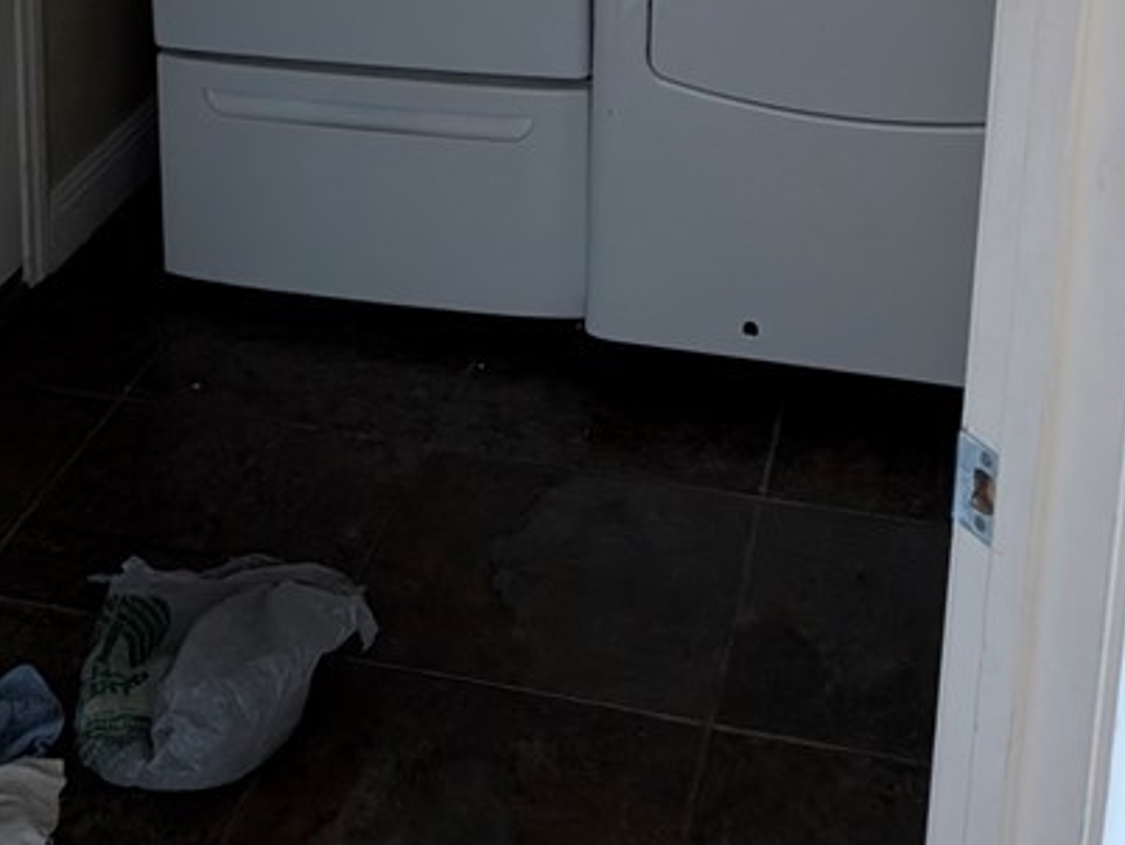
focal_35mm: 61
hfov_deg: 31.6
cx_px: 486
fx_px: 1984
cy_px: -204
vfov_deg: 22.0
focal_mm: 6.9
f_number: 1.68
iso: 1883
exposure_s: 1/69.1
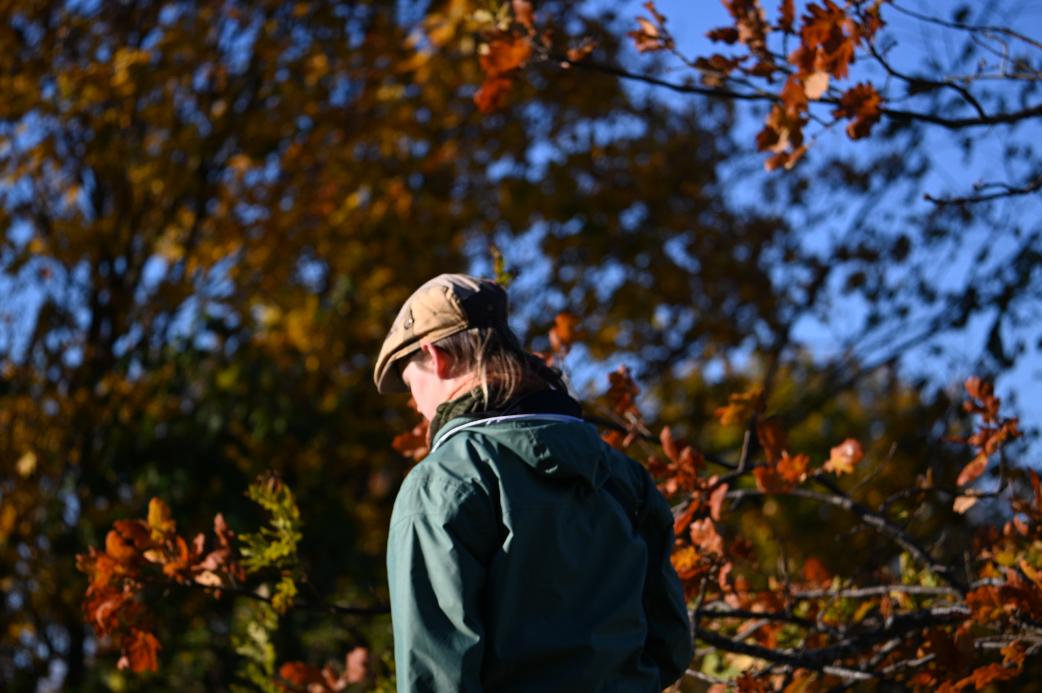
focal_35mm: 150
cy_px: 346
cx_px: 521
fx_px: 4339
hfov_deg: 13.7
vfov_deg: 9.1
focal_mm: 150
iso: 100
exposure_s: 1/640
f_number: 5
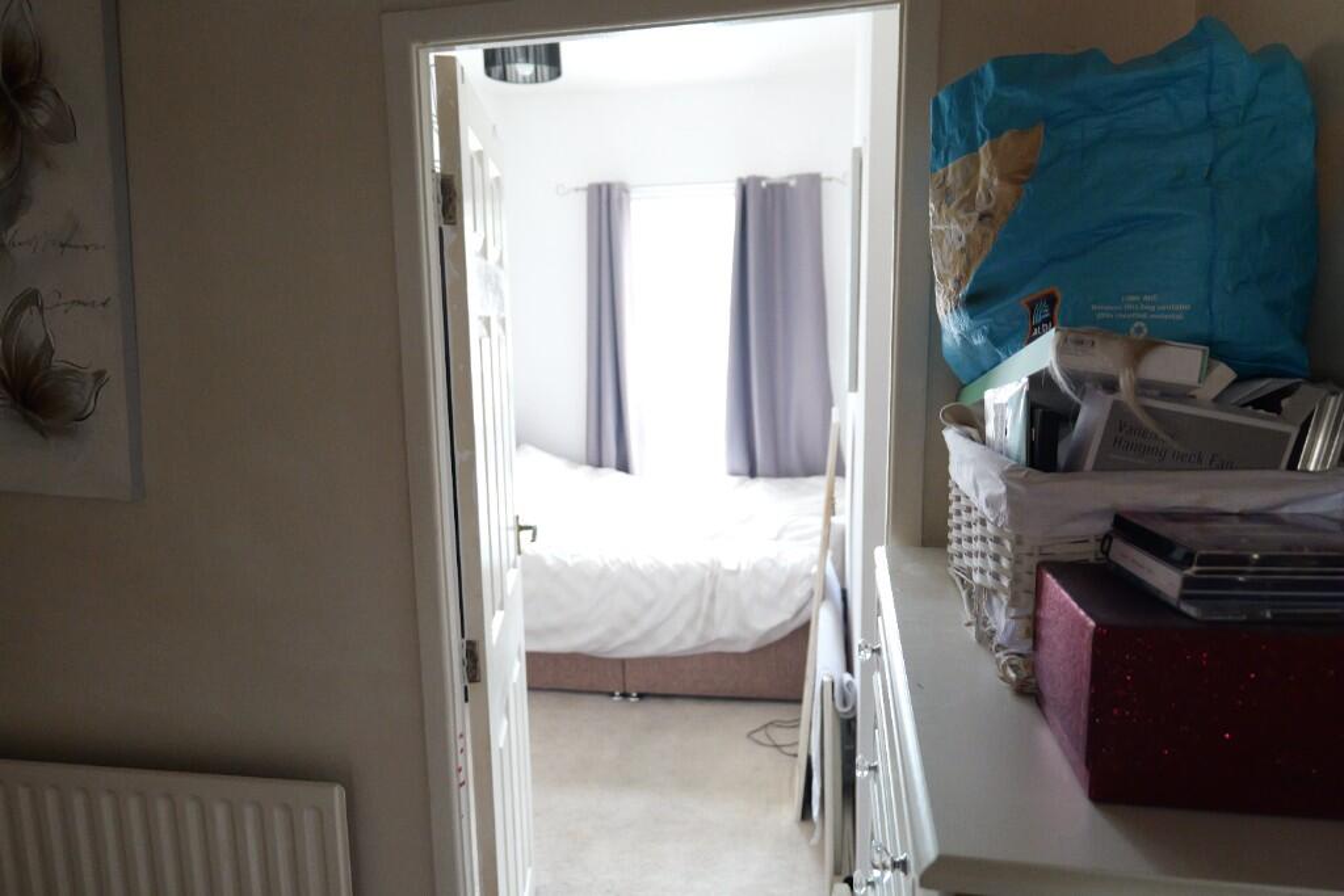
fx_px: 821
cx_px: 672
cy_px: 448
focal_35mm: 22
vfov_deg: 57.2
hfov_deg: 78.6
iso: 6400
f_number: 3.6
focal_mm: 22
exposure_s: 1/25
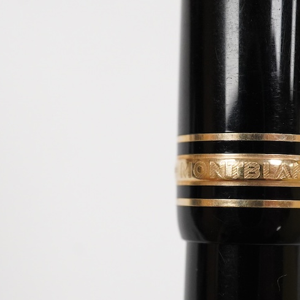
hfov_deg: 19.7
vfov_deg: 19.7
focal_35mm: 88
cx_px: 171
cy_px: 187
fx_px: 863
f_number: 11
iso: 2500
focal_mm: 30
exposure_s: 1/200
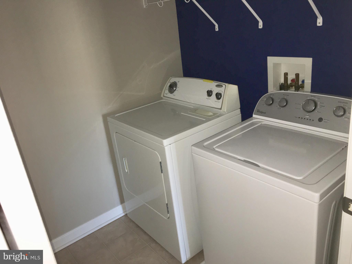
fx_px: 295
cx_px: 176
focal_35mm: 29
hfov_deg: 61.7
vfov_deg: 48.2
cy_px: 132
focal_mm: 4.15
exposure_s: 1/16
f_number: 2.2
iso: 50
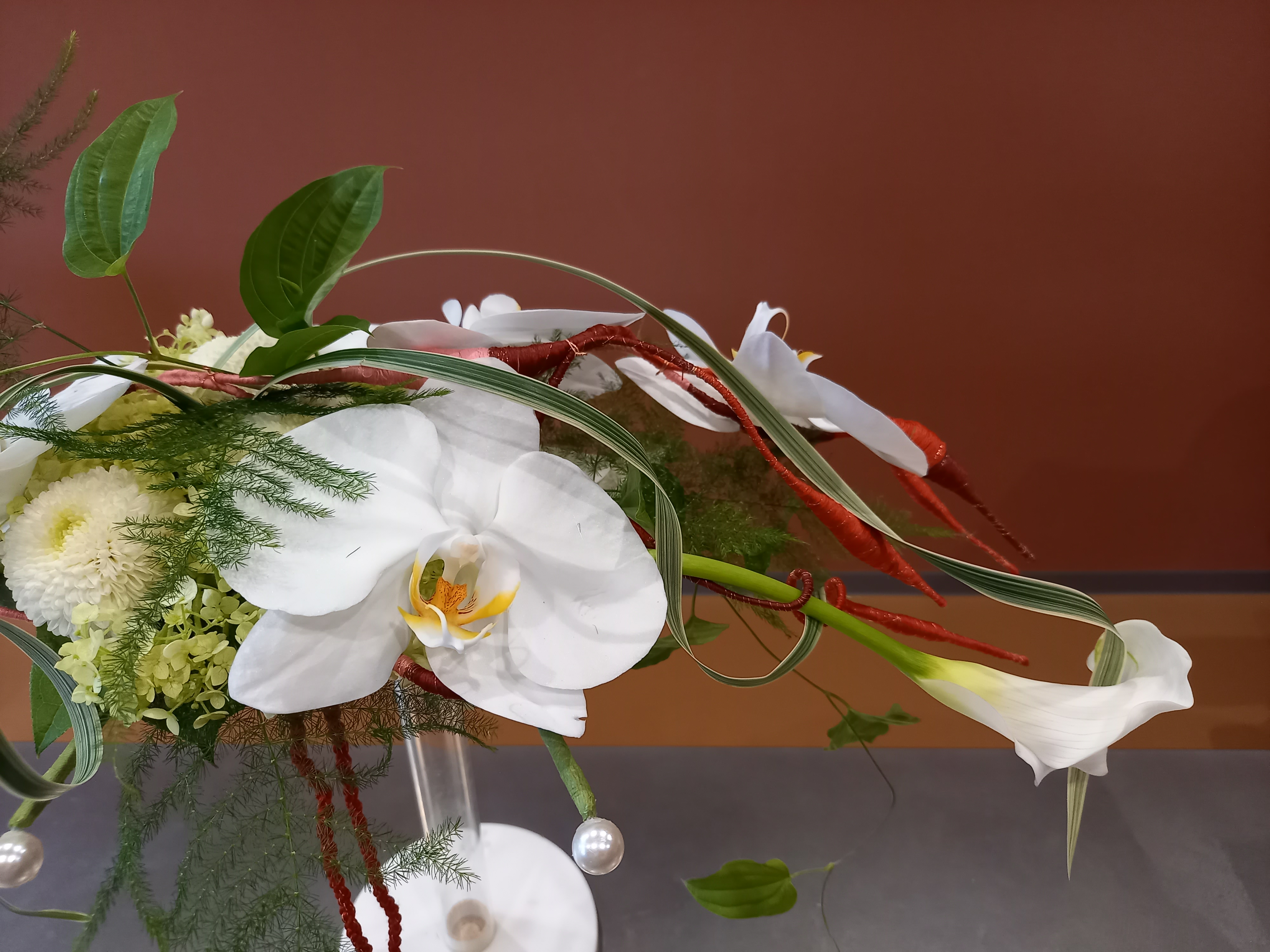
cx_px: 635
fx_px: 917
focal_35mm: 25
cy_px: 476
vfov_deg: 54.9
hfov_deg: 69.4
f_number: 1.8
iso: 400
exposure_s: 1/49
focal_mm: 4.65
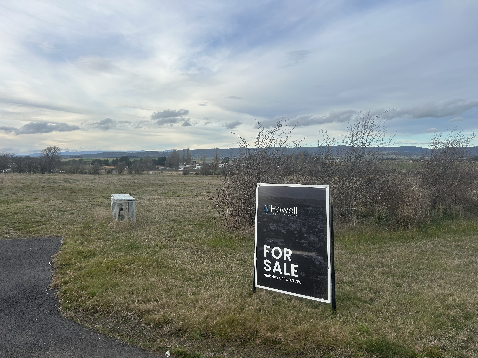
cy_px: 179
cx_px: 239
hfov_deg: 67.3
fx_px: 359
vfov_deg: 53.1
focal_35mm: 26
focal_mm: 5.7
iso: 50
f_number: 1.5
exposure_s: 1/1531
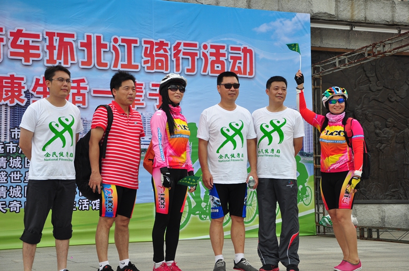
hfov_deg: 31.9
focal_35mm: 63
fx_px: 715
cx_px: 204
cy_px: 136
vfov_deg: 21.5
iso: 200
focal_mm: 42
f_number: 5.6
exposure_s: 1/640
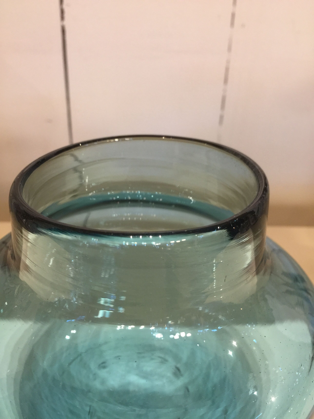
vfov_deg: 61.7
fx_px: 351
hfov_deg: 48.2
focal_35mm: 29
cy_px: 210
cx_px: 157
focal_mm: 4.15
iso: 100
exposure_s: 1/17
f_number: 2.2
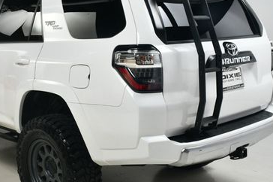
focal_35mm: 58
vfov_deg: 23.3
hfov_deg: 34.2
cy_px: 83
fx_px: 439
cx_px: 91
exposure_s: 1/160
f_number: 13
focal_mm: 22
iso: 100
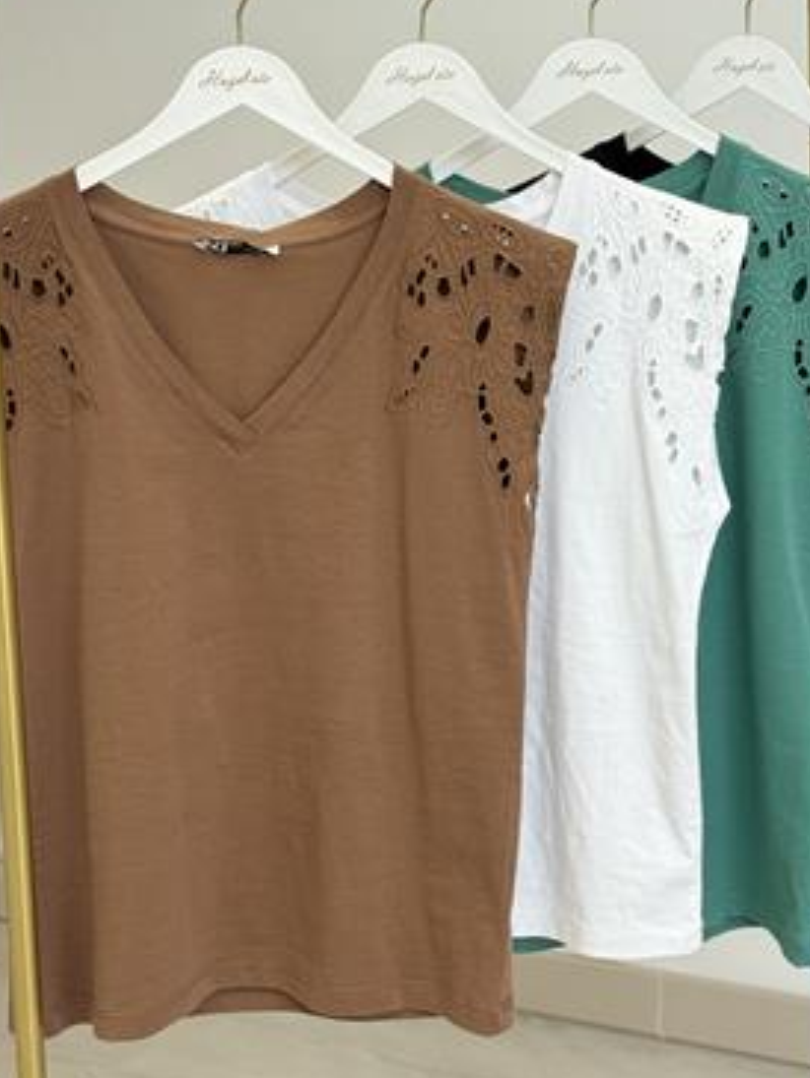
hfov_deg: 21.0
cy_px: 465
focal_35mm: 70
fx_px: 2183
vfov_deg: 27.7
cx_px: 523
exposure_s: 1/323
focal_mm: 6.76
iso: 64
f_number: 1.78
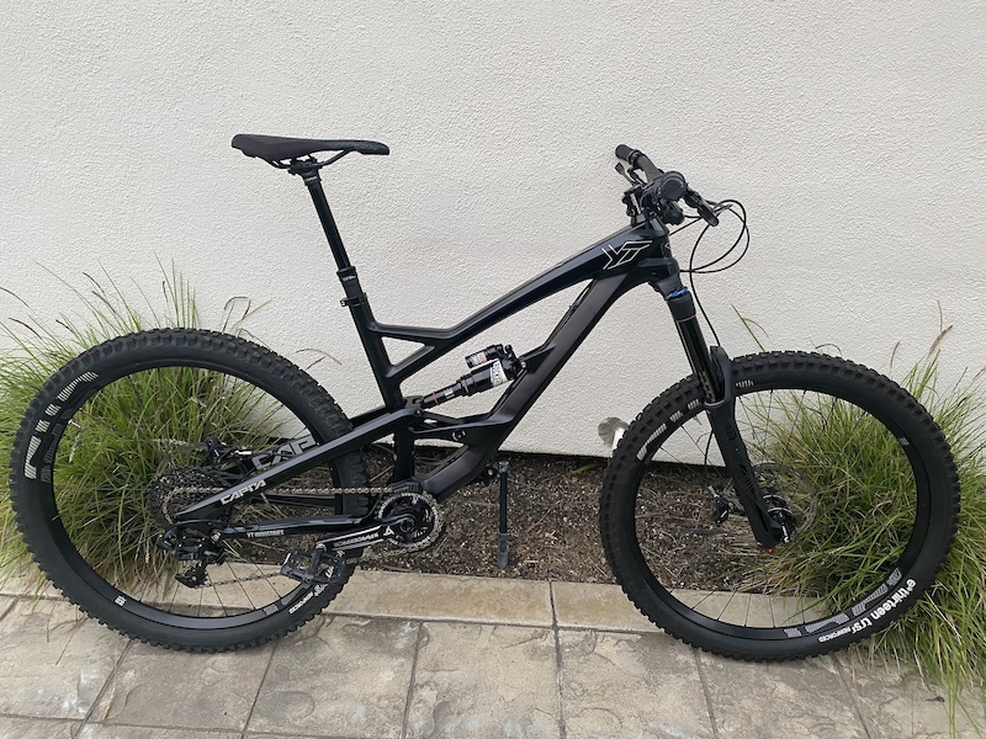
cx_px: 493
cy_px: 370
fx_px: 741
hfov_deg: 67.3
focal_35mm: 26
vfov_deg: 53.1
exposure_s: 1/60
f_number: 1.8
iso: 250
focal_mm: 4.25
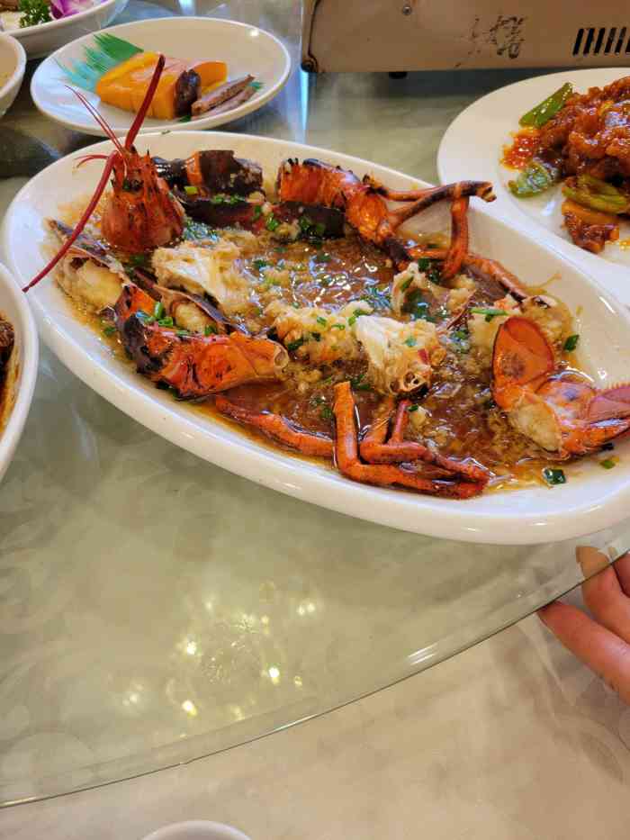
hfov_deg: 53.1
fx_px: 631
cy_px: 420
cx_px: 315
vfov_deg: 67.3
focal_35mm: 26
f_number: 1.8
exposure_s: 1/100
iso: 100
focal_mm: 5.4
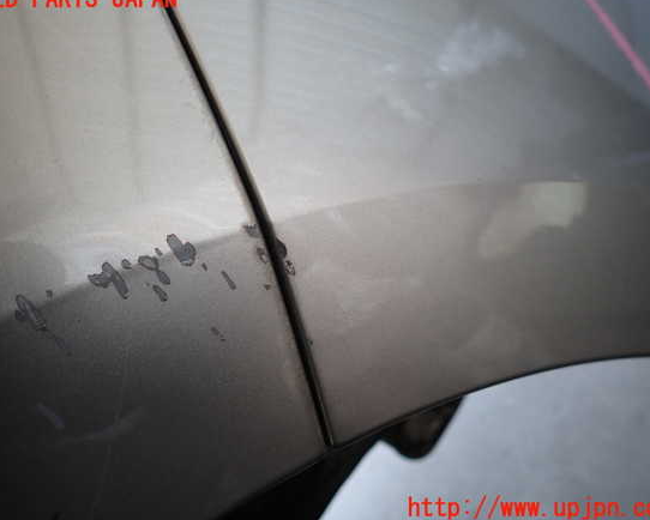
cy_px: 254
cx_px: 319
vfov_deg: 53.2
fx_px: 520
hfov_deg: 64.0
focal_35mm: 27
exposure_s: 1/50
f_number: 2
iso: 200
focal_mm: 4.5
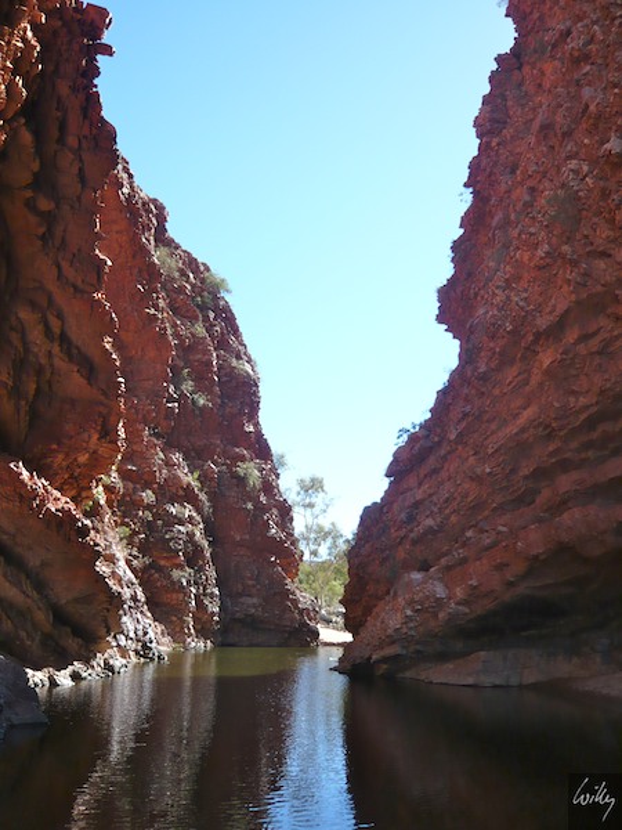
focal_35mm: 28
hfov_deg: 49.7
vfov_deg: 63.4
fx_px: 671
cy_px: 415
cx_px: 311
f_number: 2.8
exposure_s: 1/500
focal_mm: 4.6
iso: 100
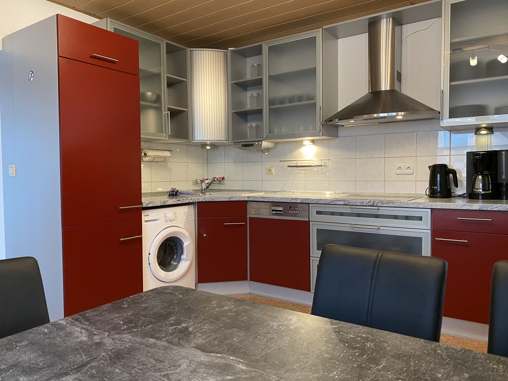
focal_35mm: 26
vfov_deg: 53.1
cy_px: 190
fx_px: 382
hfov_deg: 67.3
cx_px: 254
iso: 320
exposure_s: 1/50
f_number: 1.8
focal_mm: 4.25
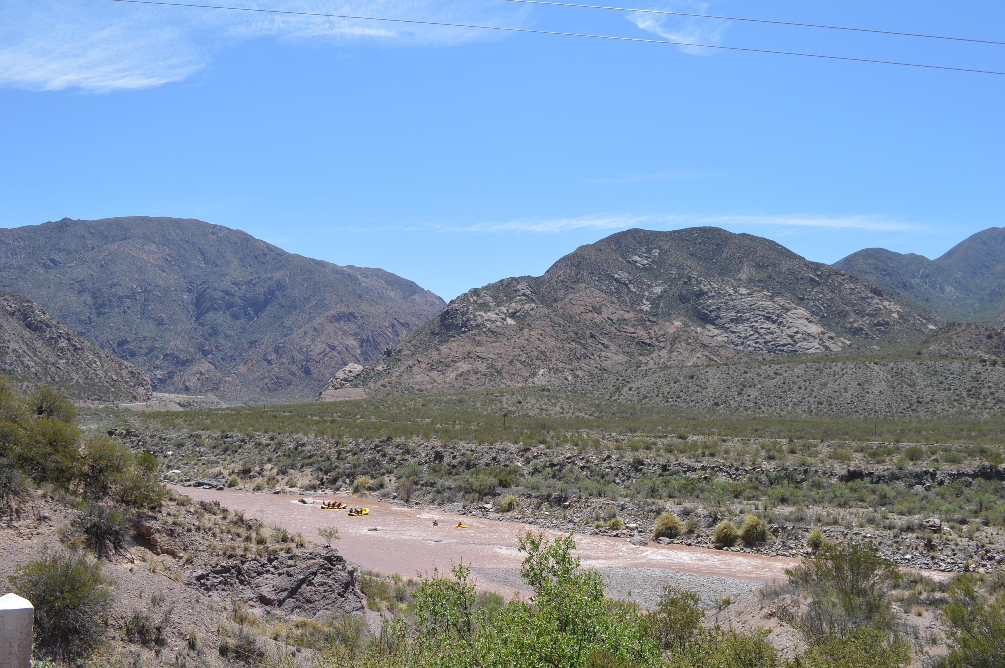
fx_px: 837
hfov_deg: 62.0
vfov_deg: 43.5
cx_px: 502
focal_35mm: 30
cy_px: 334
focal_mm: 20
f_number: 8
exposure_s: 1/250
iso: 100
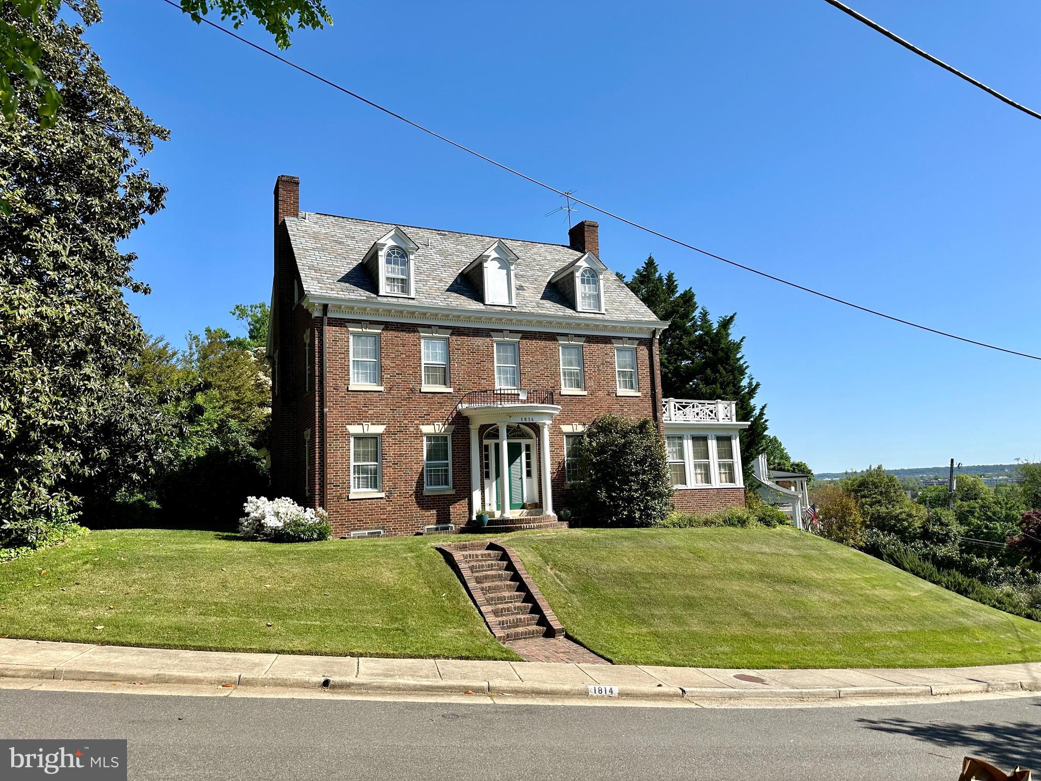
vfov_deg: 56.8
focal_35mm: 24
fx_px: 722
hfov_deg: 71.6
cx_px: 520
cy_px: 390
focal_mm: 6.86
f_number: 1.78
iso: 80
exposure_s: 1/4184
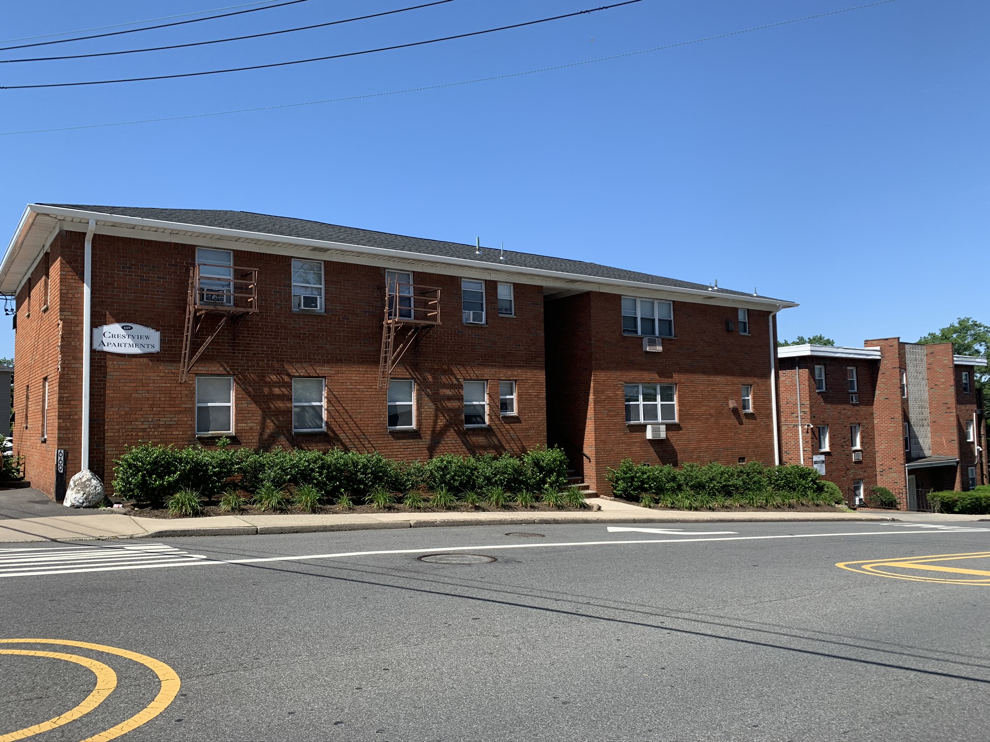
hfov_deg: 67.3
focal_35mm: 26
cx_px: 495
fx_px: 744
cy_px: 371
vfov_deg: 53.1
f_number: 1.8
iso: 25
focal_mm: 4.25
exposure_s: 1/1585
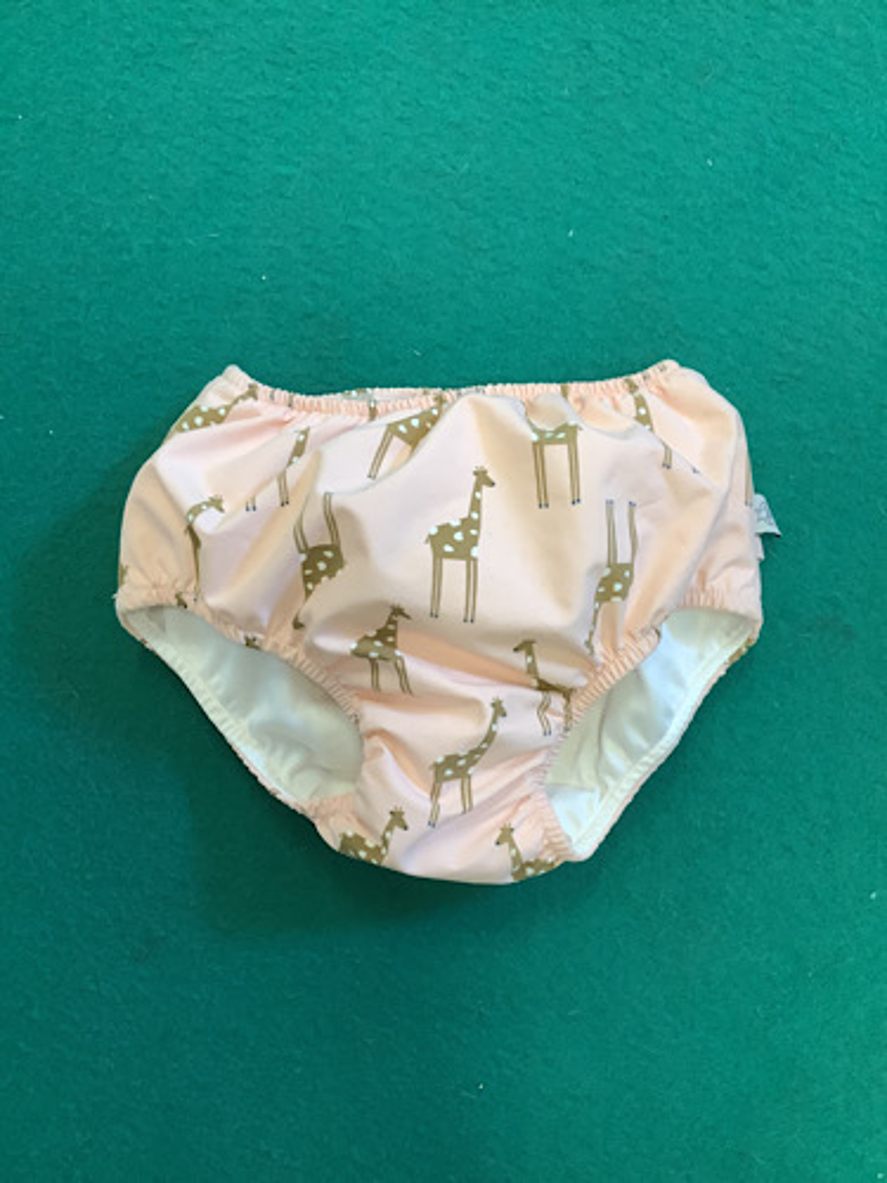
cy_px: 592
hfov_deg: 45.4
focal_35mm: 31
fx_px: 1059
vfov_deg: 58.4
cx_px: 444
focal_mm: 3.3
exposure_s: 1/50
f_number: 2.4
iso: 100
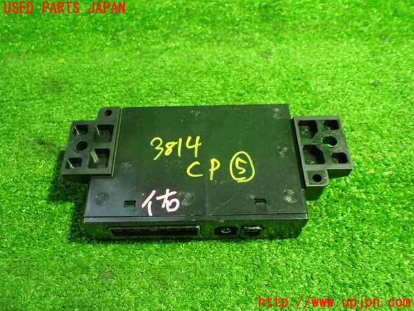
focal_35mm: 30
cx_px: 207
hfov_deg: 60.0
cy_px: 156
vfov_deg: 46.8
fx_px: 359
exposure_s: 1/50
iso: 800
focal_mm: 5.4
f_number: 2.3
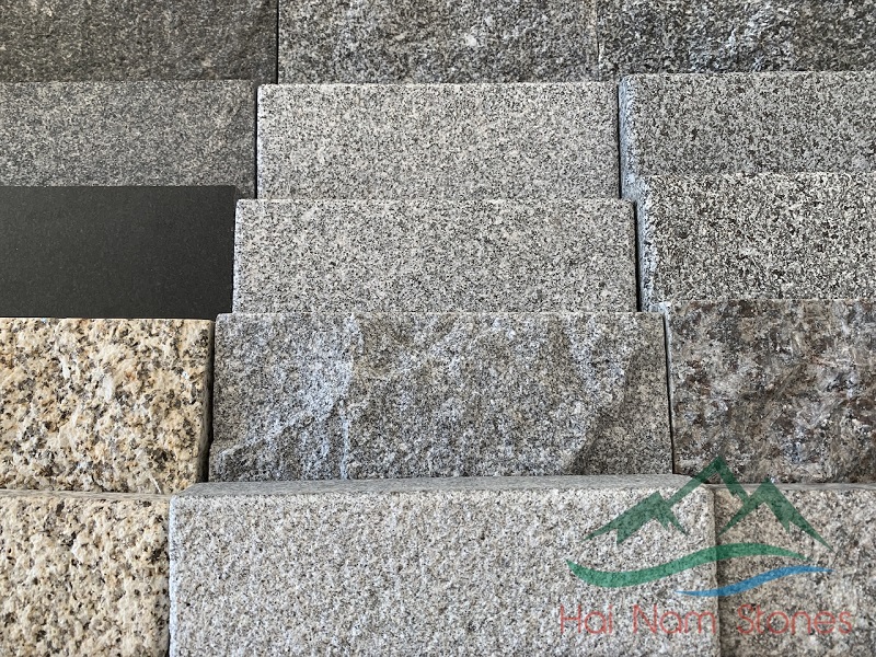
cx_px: 438
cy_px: 328
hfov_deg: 67.3
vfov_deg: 53.1
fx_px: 658
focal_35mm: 26
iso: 100
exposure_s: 1/119
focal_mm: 4.25
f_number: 1.8
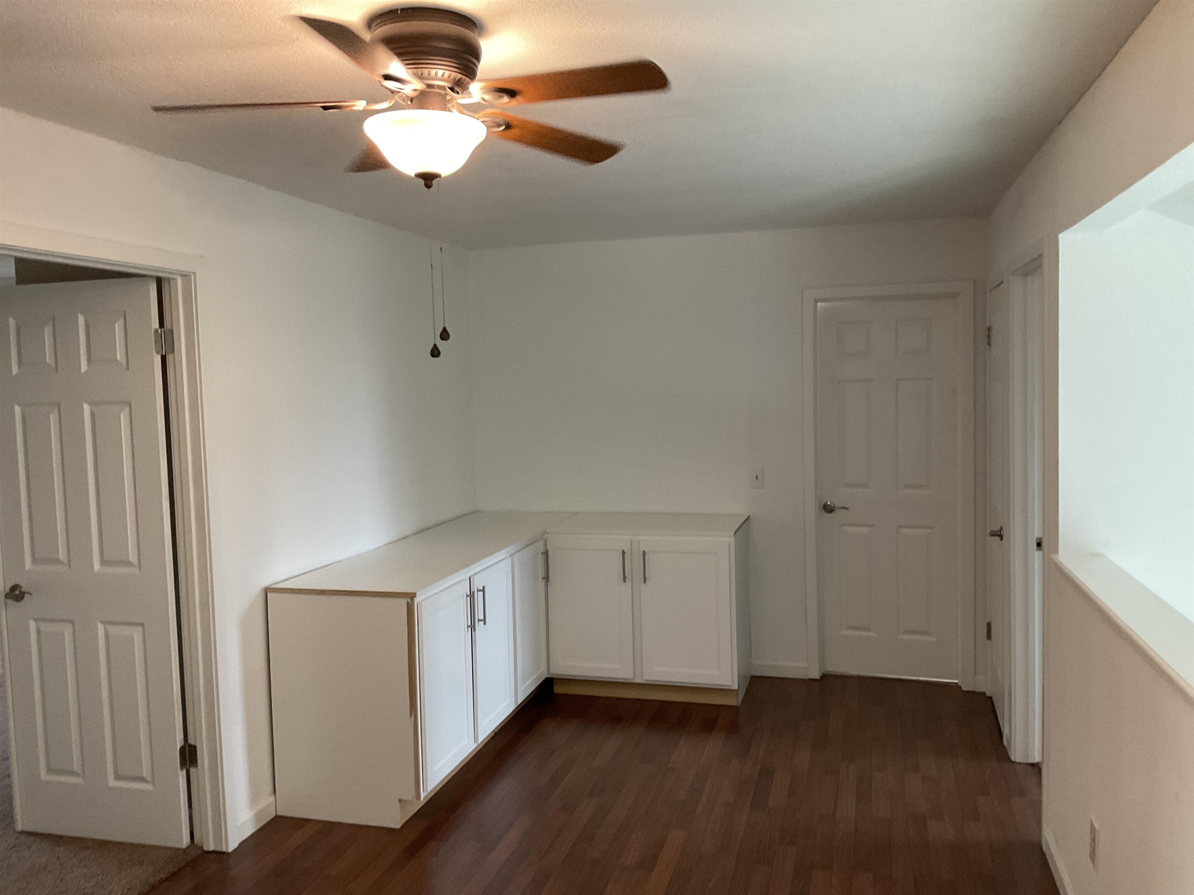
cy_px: 448
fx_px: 1000
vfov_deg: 48.2
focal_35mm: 29
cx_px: 597
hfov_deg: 61.7
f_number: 1.8
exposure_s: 1/60
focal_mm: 3
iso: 125
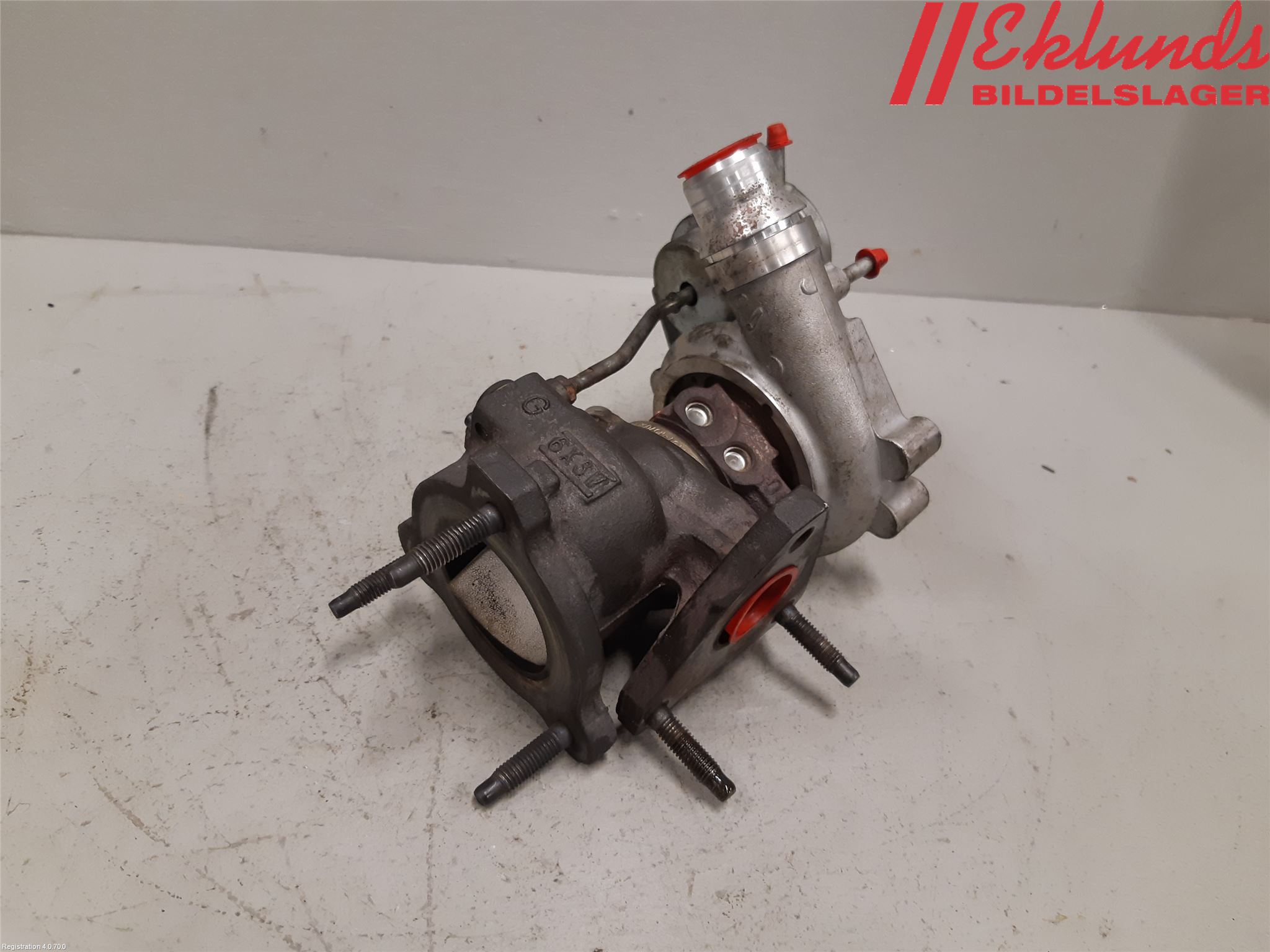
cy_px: 476
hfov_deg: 67.3
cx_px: 635
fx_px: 954
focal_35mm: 26
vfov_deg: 53.1
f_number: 1.7
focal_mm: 3.93
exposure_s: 1/50
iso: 160
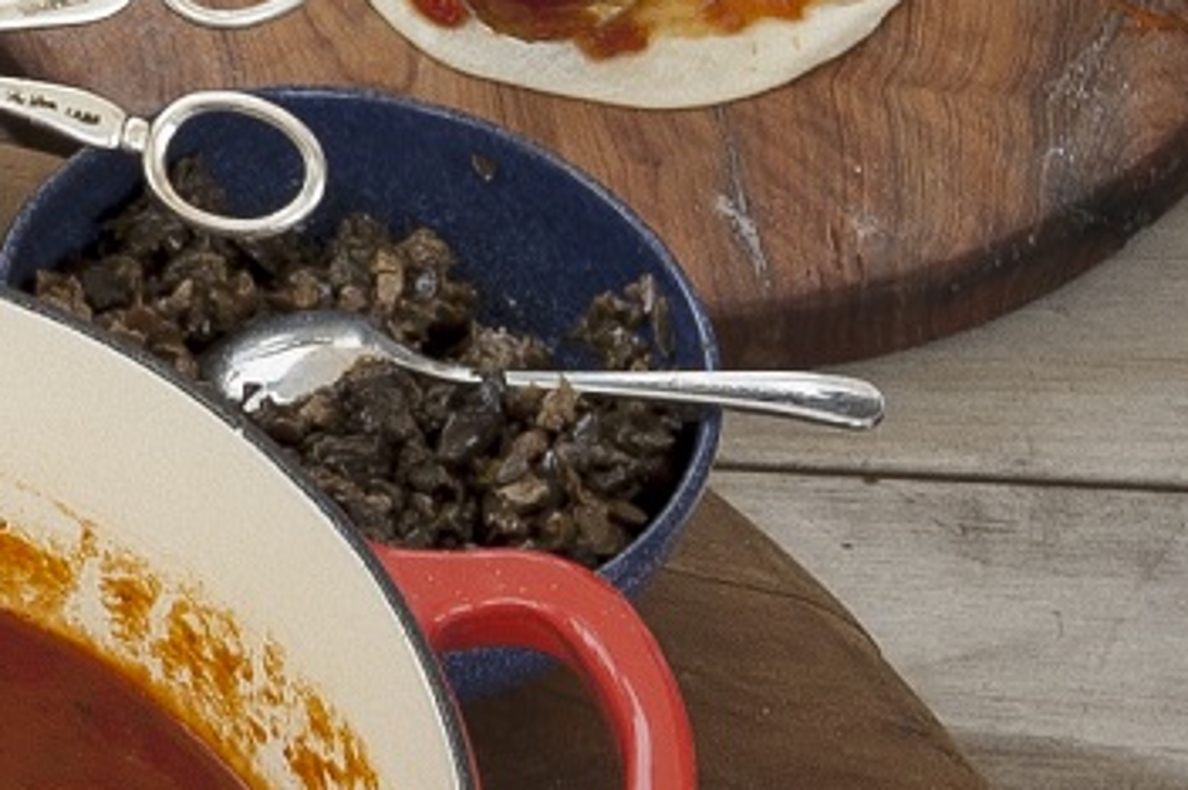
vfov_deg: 5.4
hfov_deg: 8.0
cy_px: 219
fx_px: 8374
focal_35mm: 254
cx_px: -243
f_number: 8
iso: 200
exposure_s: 1/180
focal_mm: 35
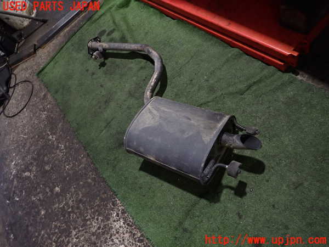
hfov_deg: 69.4
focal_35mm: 25
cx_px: 164
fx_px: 238
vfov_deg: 54.9
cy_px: 124
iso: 320
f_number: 2
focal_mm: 4.5
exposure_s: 1/30
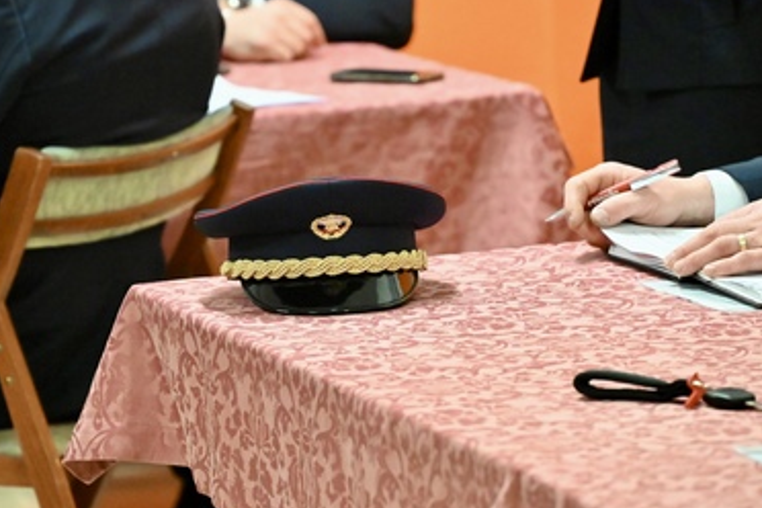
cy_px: 213
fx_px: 5122
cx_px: 315
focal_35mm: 242
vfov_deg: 5.7
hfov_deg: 8.5
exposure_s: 1/125
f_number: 6.3
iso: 16000
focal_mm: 200
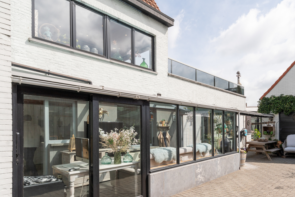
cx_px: 187
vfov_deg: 52.3
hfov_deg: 72.3
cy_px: 130
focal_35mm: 24
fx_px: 197
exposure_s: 1/800
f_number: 8
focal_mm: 16
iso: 250
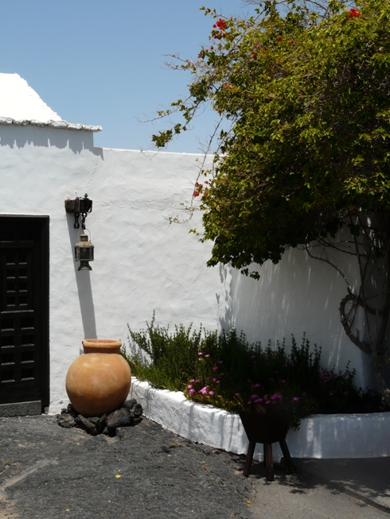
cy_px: 260
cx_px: 195
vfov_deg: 38.9
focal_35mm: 49
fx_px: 736
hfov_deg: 29.7
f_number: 6.3
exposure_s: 1/400
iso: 100
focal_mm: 8.1
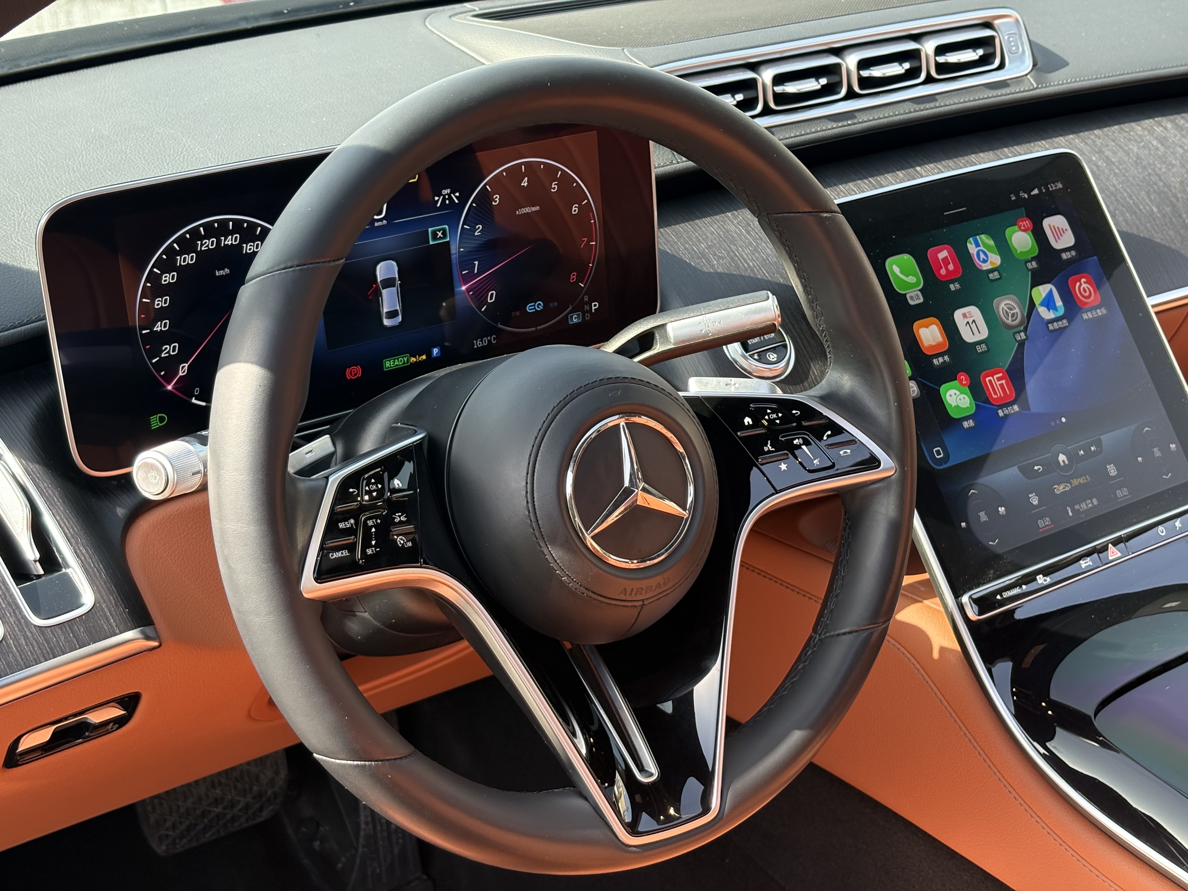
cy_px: 446
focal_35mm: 52
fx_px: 1785
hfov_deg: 36.8
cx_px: 594
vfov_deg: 28.0
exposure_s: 1/227
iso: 64
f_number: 1.6
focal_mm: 5.96
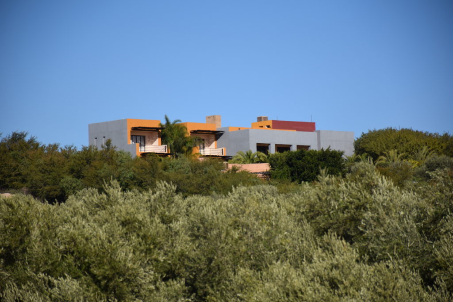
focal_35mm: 210
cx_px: 226
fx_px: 2643
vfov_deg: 6.5
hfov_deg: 9.8
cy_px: 151
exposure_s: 1/2000
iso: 250
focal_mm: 140
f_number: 5.6
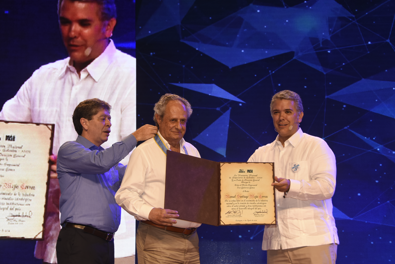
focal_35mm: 80
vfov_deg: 17.1
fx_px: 878
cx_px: 198
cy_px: 131
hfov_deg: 25.4
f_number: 6.3
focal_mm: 52
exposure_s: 1/50
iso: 400
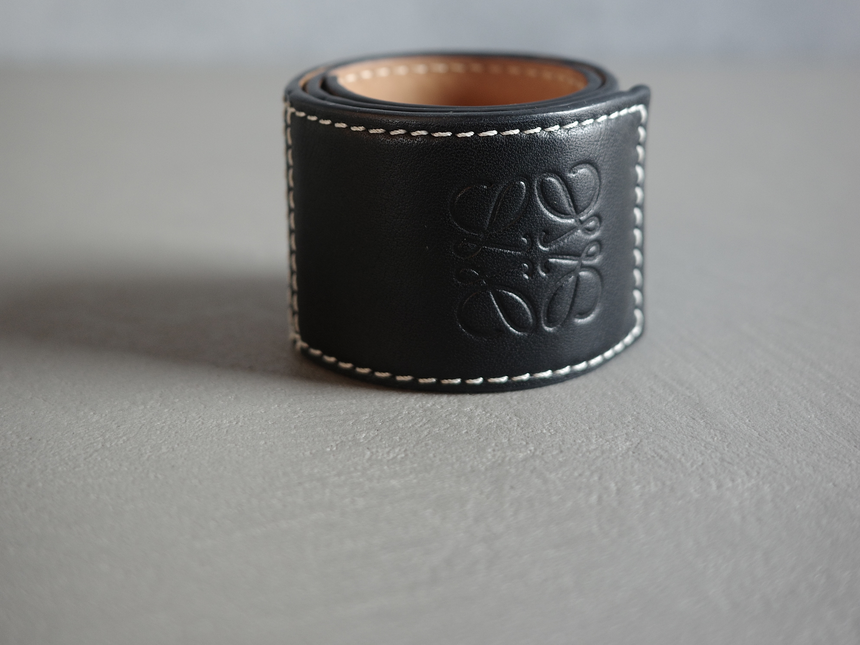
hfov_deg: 33.2
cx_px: 429
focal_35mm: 58
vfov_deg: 24.8
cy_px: 136
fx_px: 1441
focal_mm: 26
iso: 200
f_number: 2.8
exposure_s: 1/40
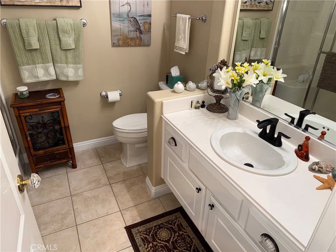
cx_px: 168
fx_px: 233
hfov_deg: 71.6
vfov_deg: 56.8
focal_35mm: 24
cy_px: 126
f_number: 1.78
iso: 64
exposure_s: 1/40
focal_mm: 6.76
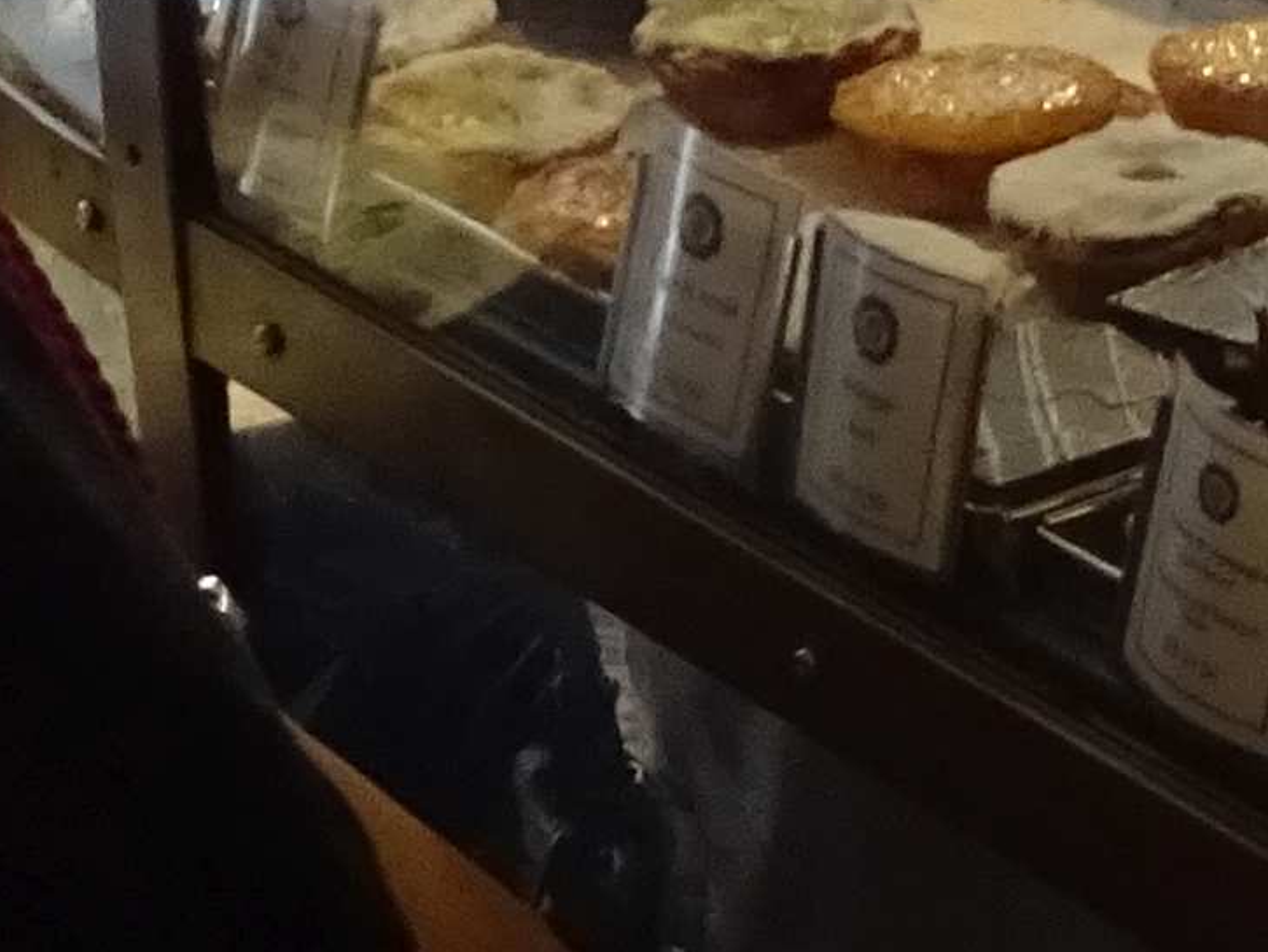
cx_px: 964
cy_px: -312
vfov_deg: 9.0
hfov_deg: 12.2
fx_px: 5935
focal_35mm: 162
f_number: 3.5
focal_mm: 4.1
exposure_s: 1/30
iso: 250
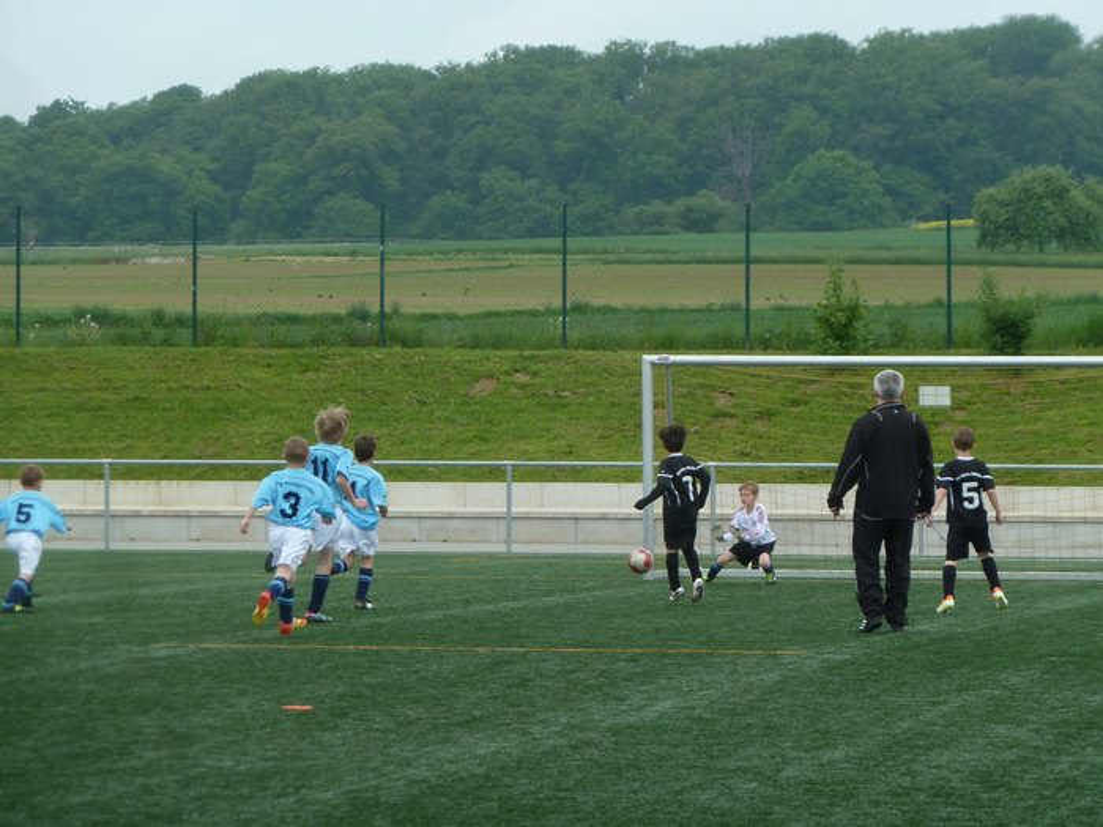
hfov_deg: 11.7
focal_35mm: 169
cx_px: 552
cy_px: 414
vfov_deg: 8.8
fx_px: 5385
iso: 160
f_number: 4.5
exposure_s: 1/400
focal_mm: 27.8
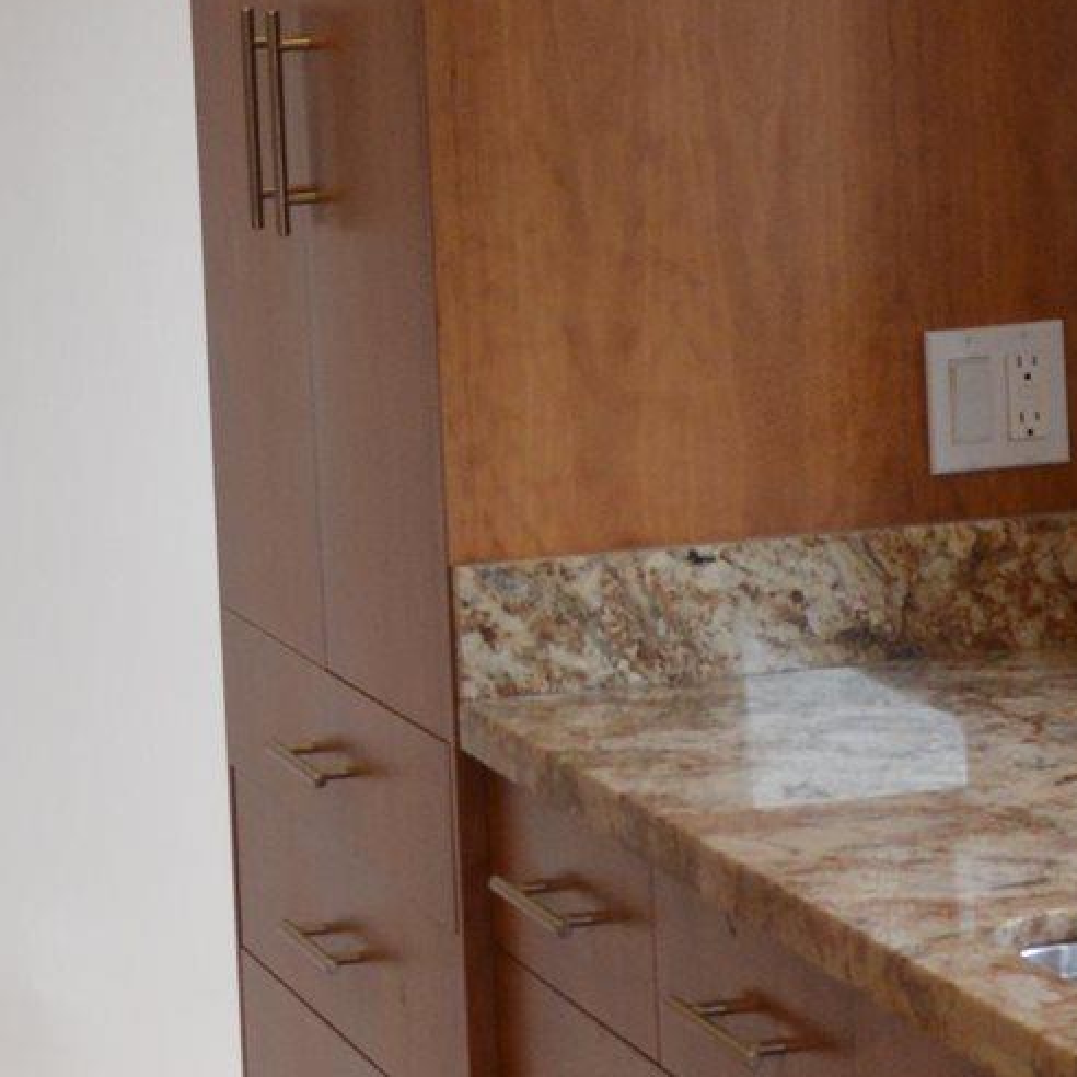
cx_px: 193
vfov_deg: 12.2
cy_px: 458
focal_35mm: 143
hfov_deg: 12.2
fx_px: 5034
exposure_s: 1/80
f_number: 4.5
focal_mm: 18
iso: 400
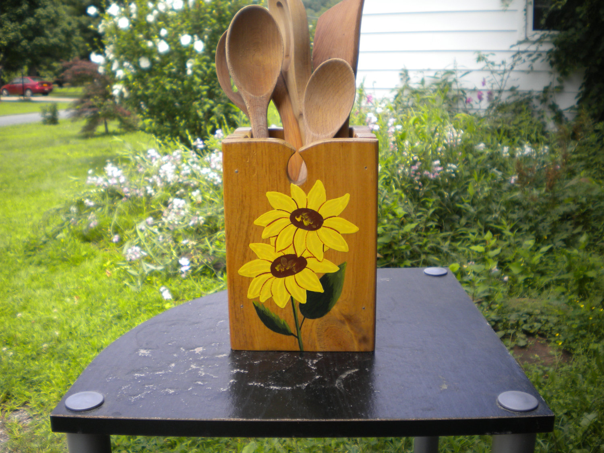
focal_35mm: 35
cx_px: 302
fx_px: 611
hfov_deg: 52.6
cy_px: 226
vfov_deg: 40.7
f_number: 3.1
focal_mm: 6.3
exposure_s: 1/406
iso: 86
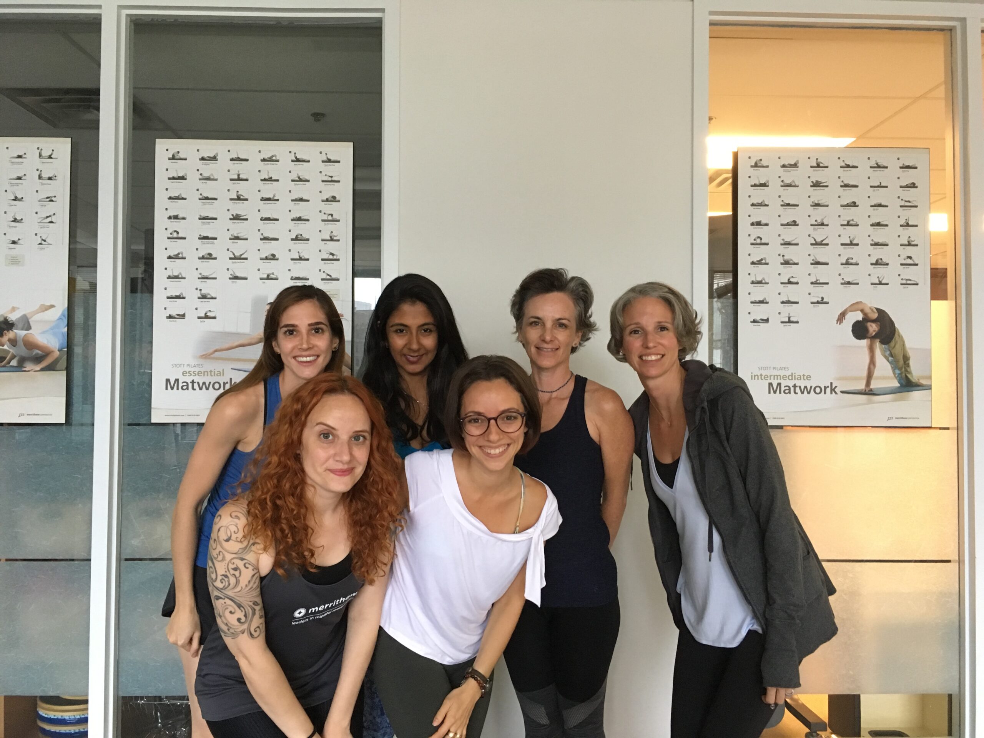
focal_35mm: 29
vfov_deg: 48.2
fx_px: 824
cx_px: 492
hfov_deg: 61.7
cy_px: 369
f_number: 2.2
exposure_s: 1/17
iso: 200
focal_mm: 4.15
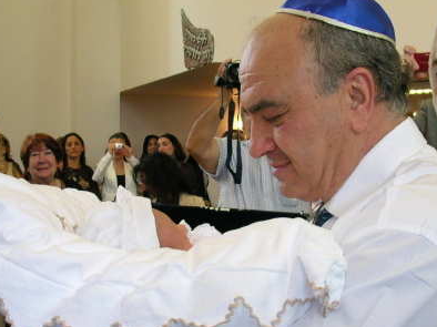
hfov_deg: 31.7
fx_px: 770
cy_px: 213
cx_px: 240
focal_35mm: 61
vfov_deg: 23.9
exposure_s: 1/30
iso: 100
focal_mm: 5.6
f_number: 2.7
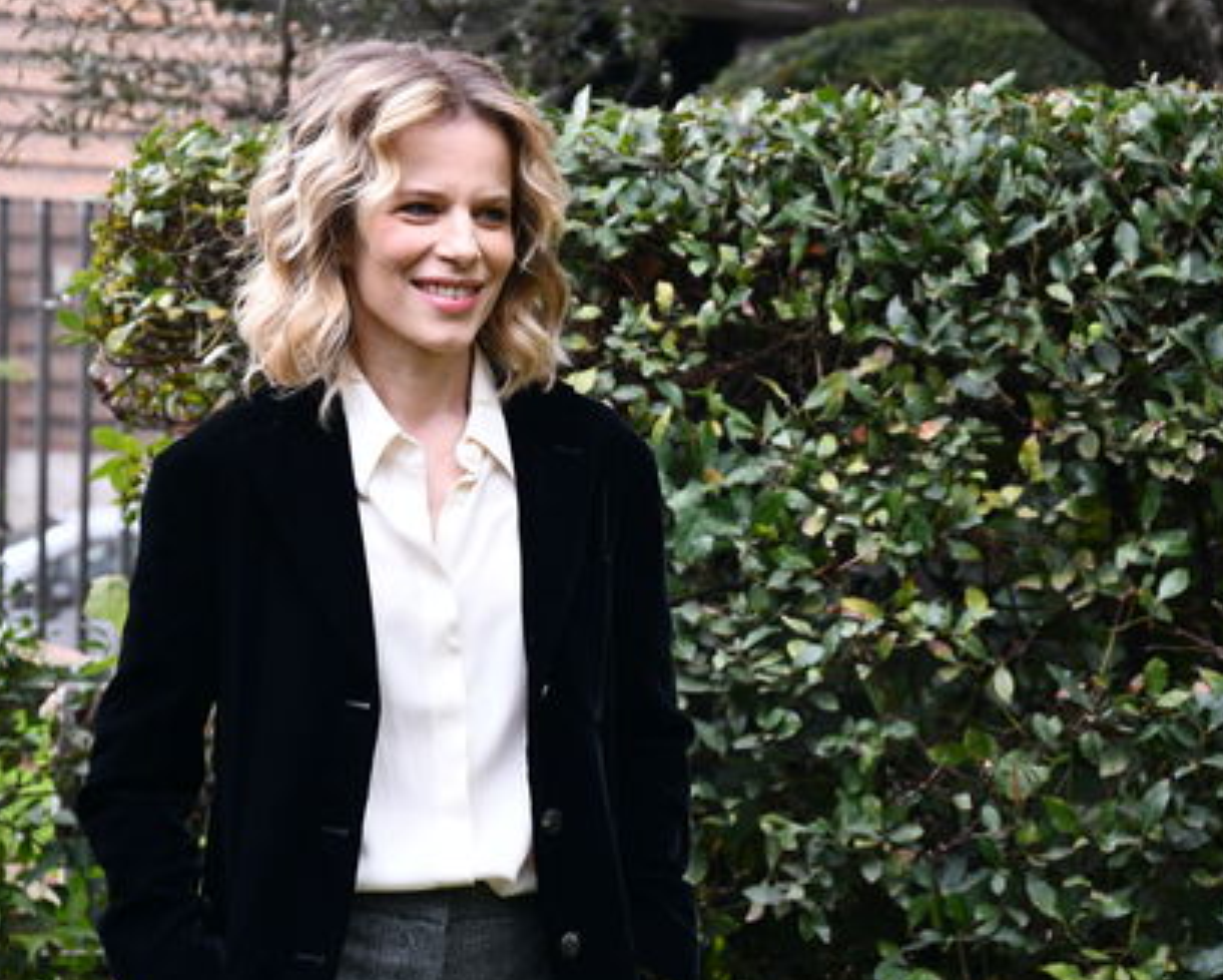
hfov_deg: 14.0
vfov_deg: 11.3
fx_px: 4961
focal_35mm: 137
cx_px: 814
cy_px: 565
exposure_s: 1/125
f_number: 5.3
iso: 800
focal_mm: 66
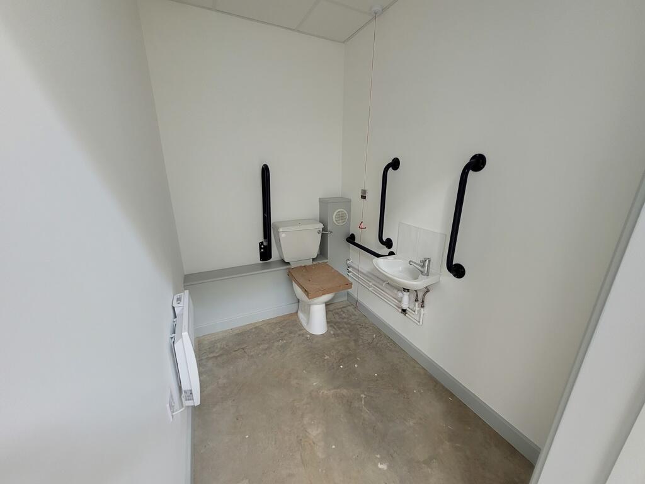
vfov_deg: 89.9
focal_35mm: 13
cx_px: 322
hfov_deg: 106.2
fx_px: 242
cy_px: 242
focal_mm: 1.74
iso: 125
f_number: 2.2
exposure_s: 1/50
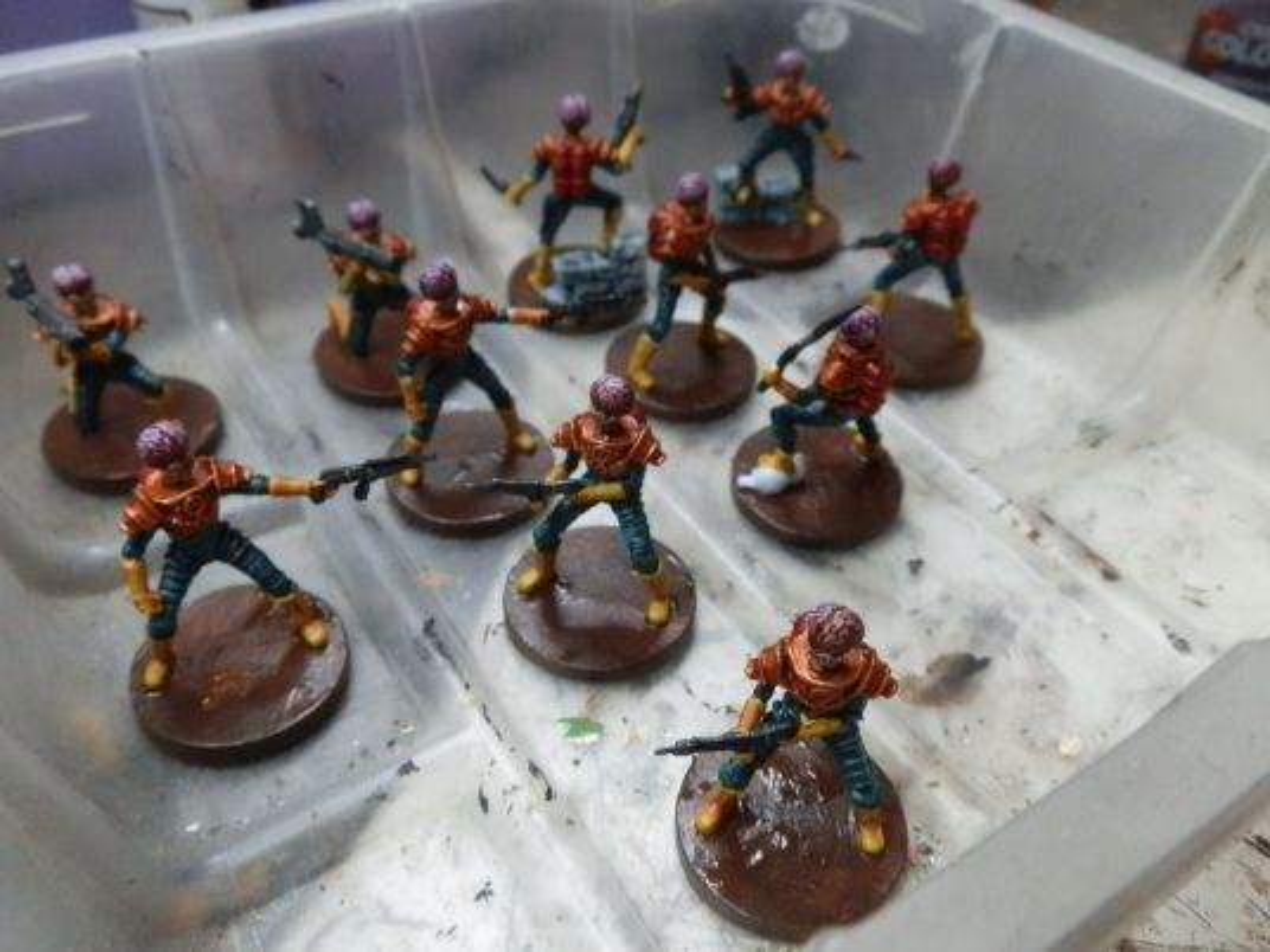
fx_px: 1027
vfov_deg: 49.7
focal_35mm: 28
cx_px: 635
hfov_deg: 63.4
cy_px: 476
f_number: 3.1
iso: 400
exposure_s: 1/160
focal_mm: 5
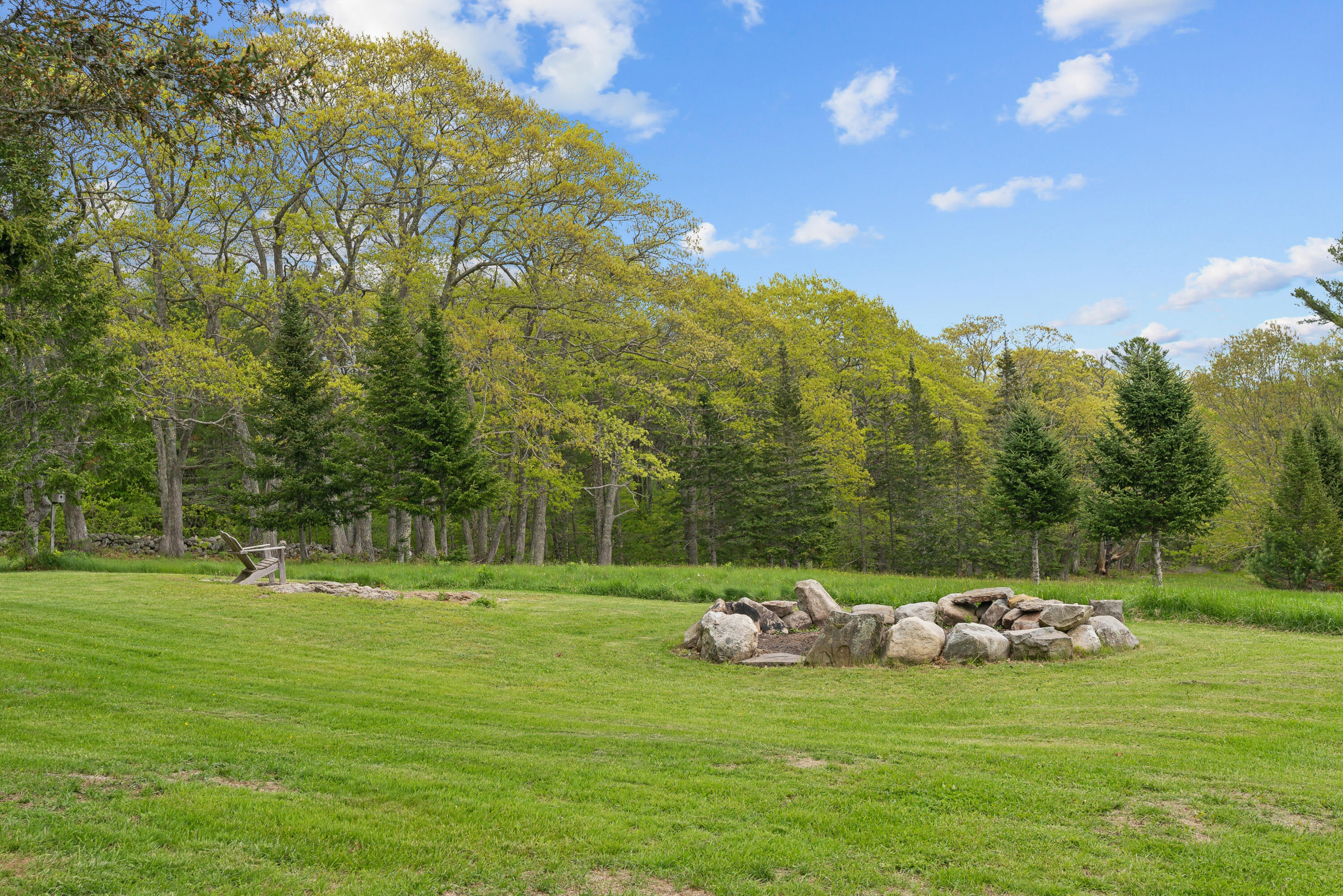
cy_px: 448
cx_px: 672
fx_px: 1306
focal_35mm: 35
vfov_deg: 37.9
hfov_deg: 54.4
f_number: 7.1
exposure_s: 1/320
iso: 320
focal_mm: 35
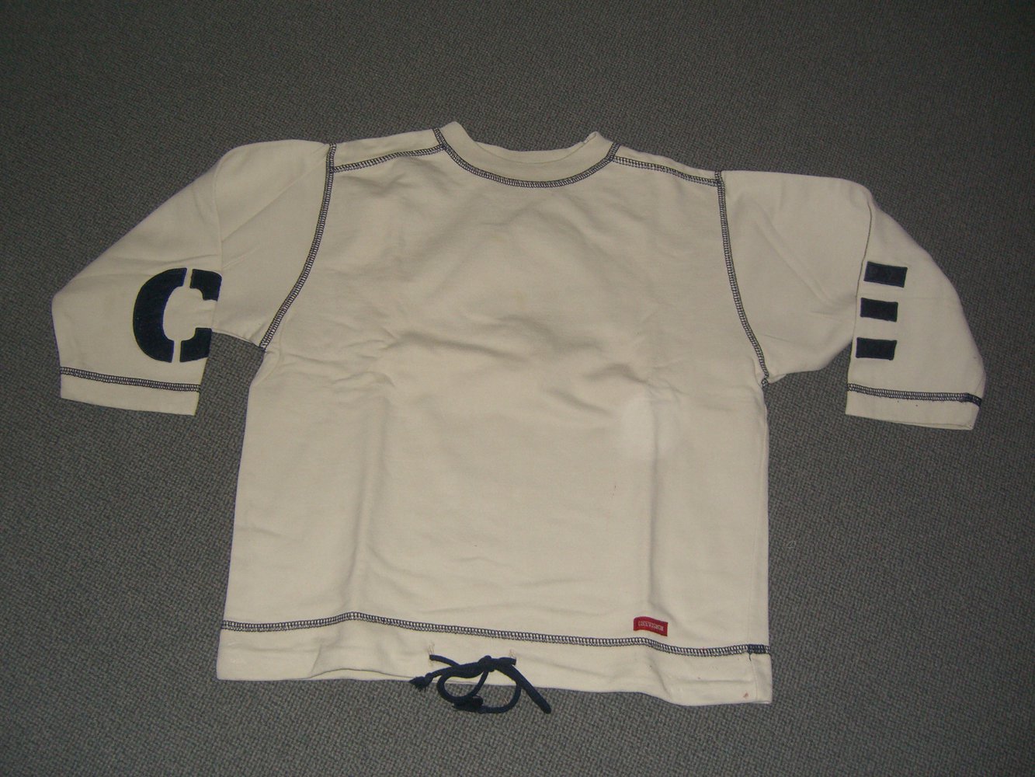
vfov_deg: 37.7
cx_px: 518
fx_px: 1136
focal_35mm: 38
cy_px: 388
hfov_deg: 49.0
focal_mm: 7.9
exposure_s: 1/60
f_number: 2.8
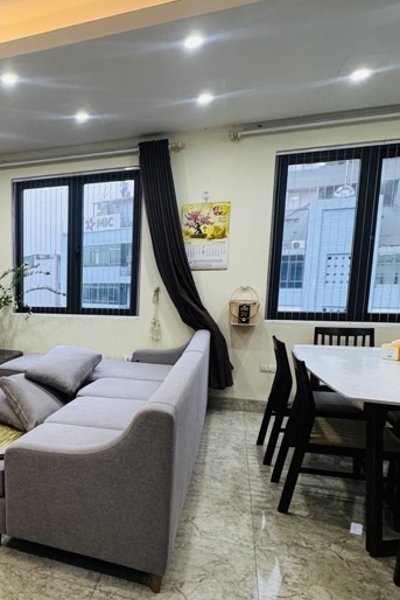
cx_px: 7
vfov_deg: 63.3
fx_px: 483
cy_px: 349
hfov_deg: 40.0
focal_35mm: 29
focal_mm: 2.22
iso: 320
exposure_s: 1/50
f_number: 2.2
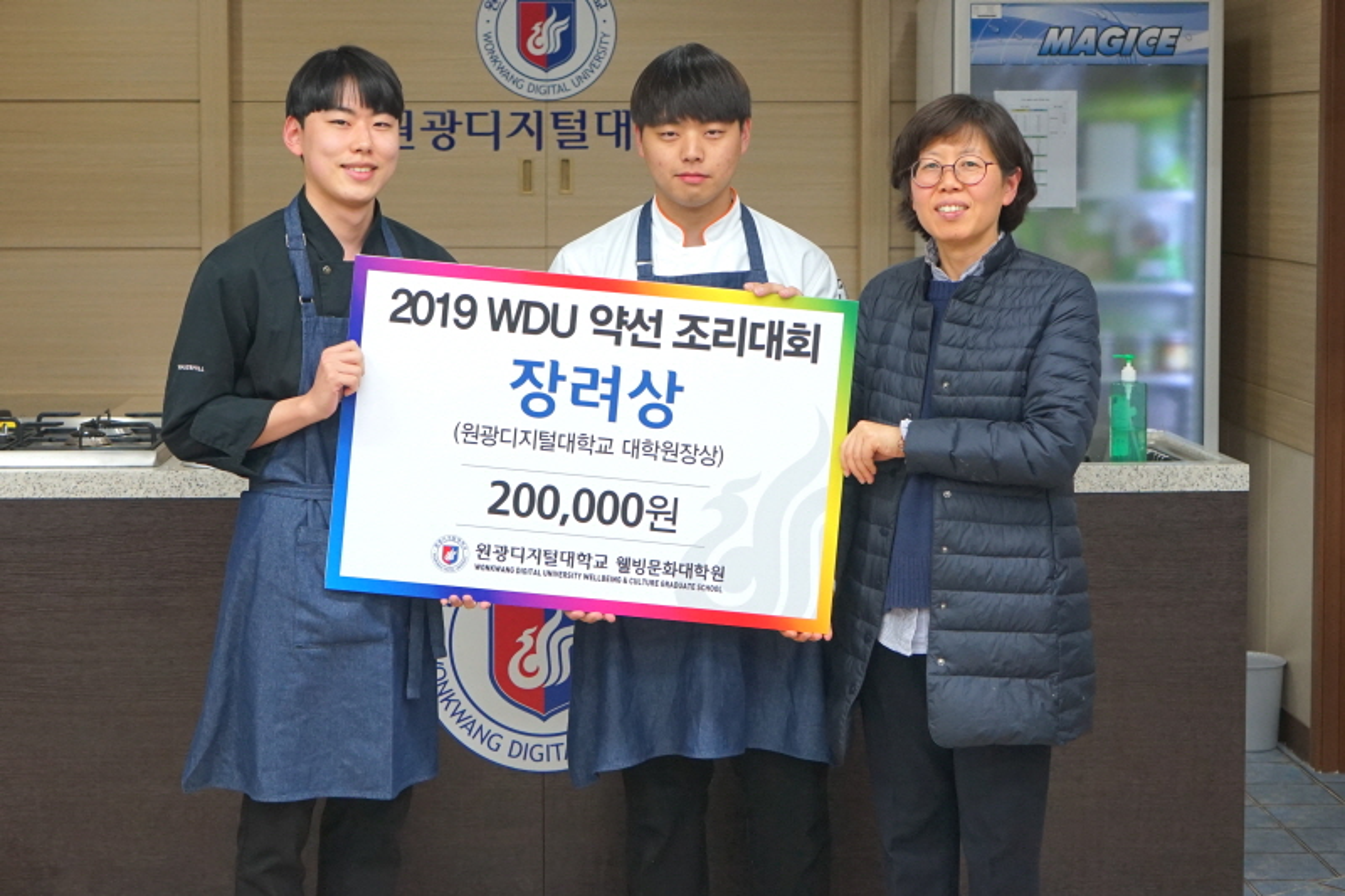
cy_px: 448
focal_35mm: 43
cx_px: 672
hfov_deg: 45.4
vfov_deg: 31.2
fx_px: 1606
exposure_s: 1/160
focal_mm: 43
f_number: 4
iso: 1250
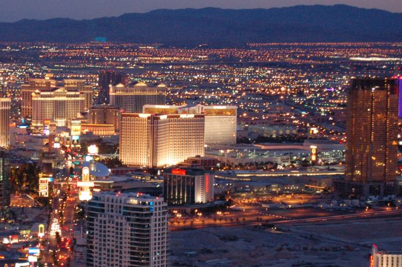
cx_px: 67
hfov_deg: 14.6
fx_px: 1560
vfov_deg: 9.8
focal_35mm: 140
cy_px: 167
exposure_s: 1/10
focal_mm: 55
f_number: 5.6
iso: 1600
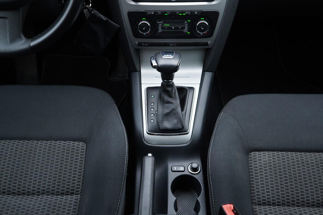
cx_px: 162
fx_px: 323
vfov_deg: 36.9
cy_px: 108
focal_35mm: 36
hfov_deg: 53.1
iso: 200
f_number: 2.8
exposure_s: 1/40
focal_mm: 24
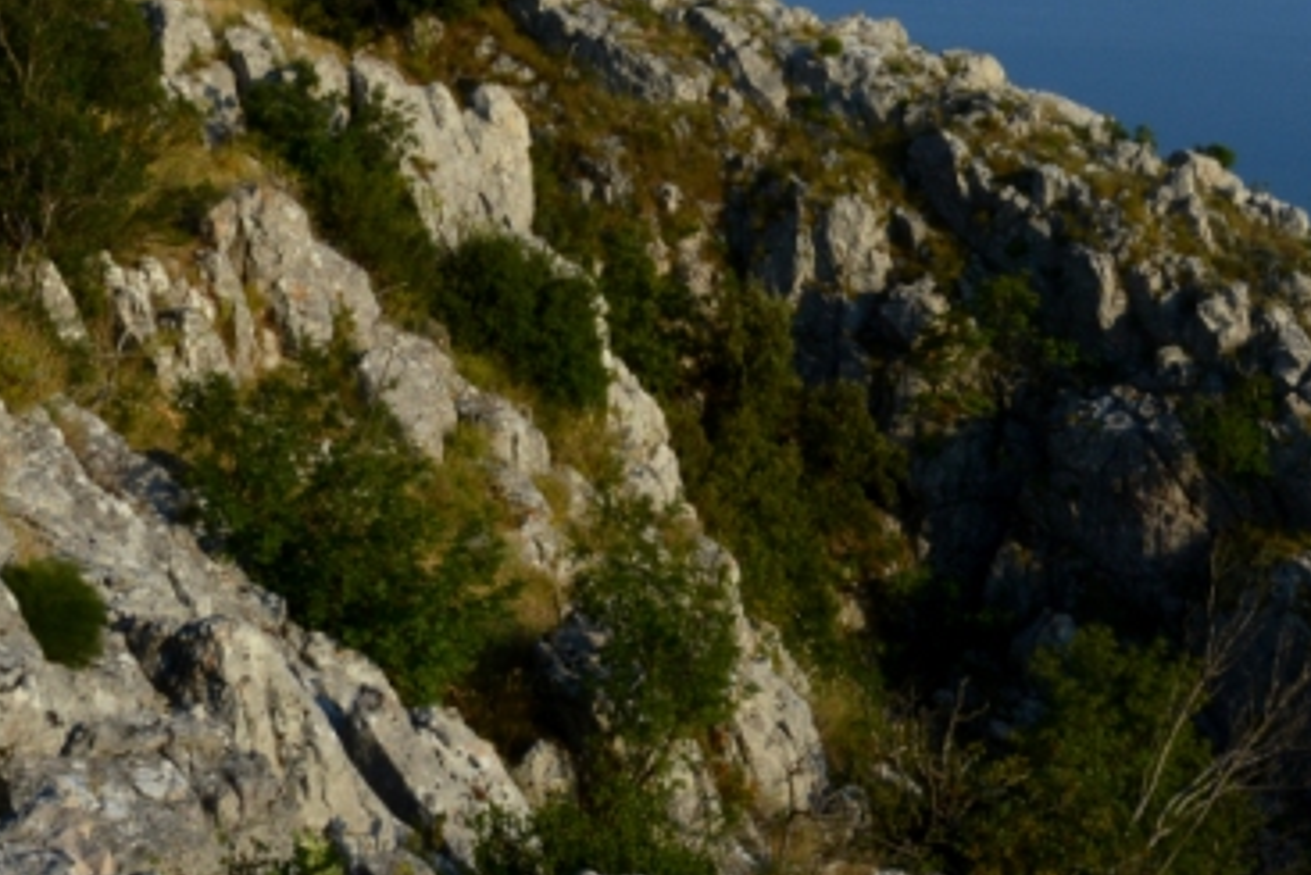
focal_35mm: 92
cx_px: 643
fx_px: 3351
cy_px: -273
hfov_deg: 22.1
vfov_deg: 14.3
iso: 250
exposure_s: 1/80
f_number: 16
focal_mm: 22
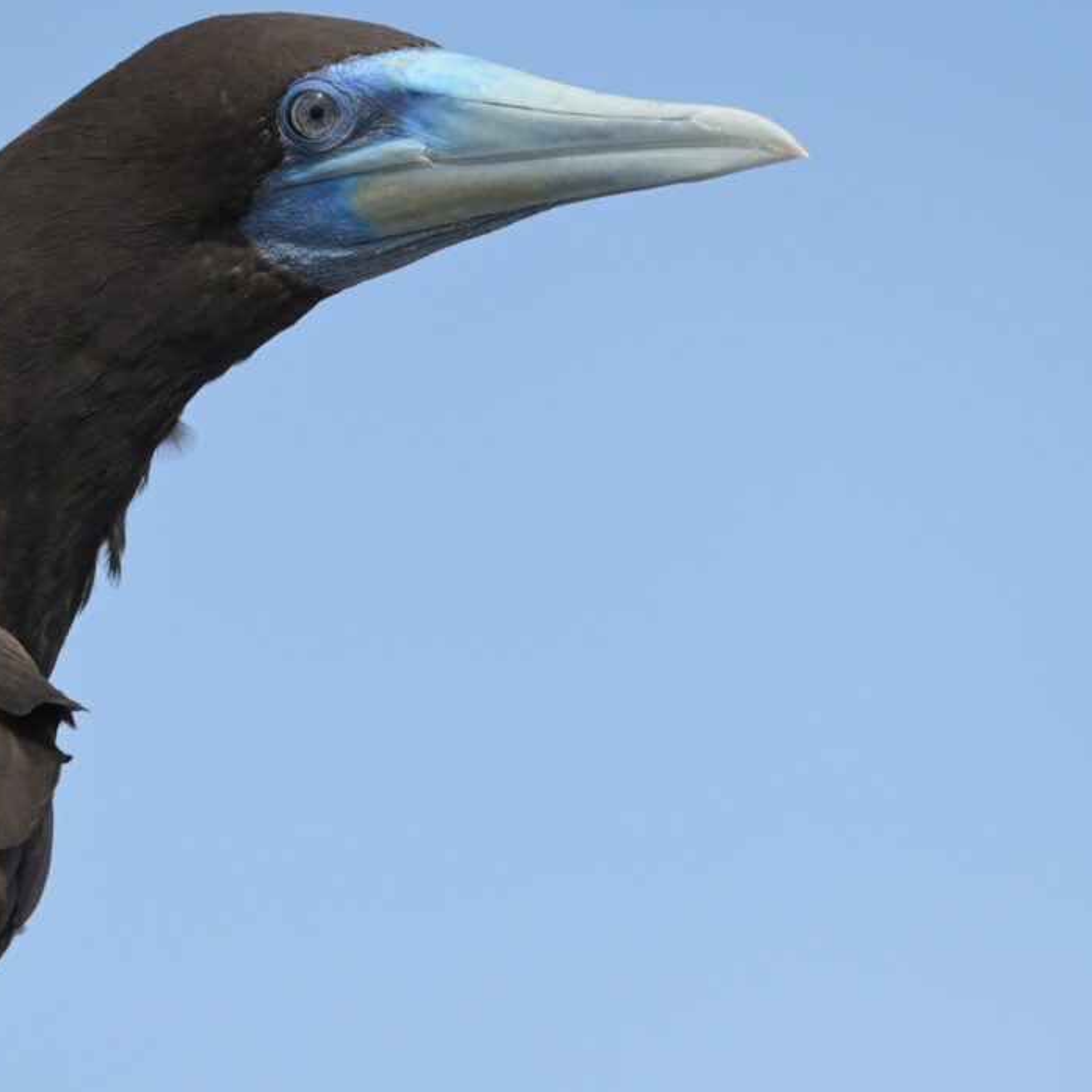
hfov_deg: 1.0
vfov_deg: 1.0
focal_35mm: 1757
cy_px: 498
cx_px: 194
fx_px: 62708
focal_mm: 800
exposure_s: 1/4000
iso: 1100
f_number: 8
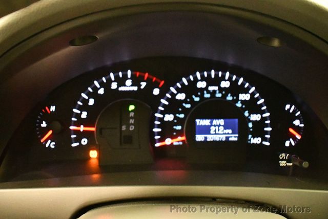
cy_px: 110
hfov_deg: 53.1
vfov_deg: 36.9
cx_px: 164
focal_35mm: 36
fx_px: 328
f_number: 3.5
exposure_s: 1/60
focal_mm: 18
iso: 11400
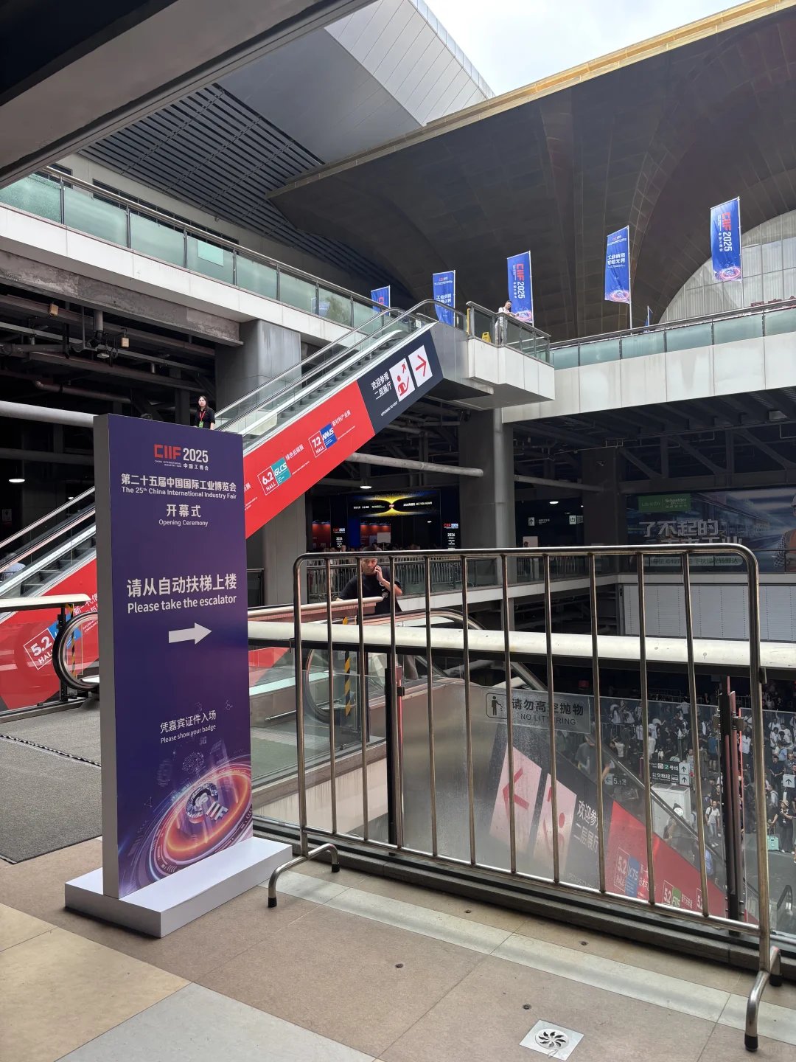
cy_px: 531
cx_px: 398
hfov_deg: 53.1
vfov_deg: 67.3
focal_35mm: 26
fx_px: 797
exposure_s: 1/374
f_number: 1.6
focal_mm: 5.96
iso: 50
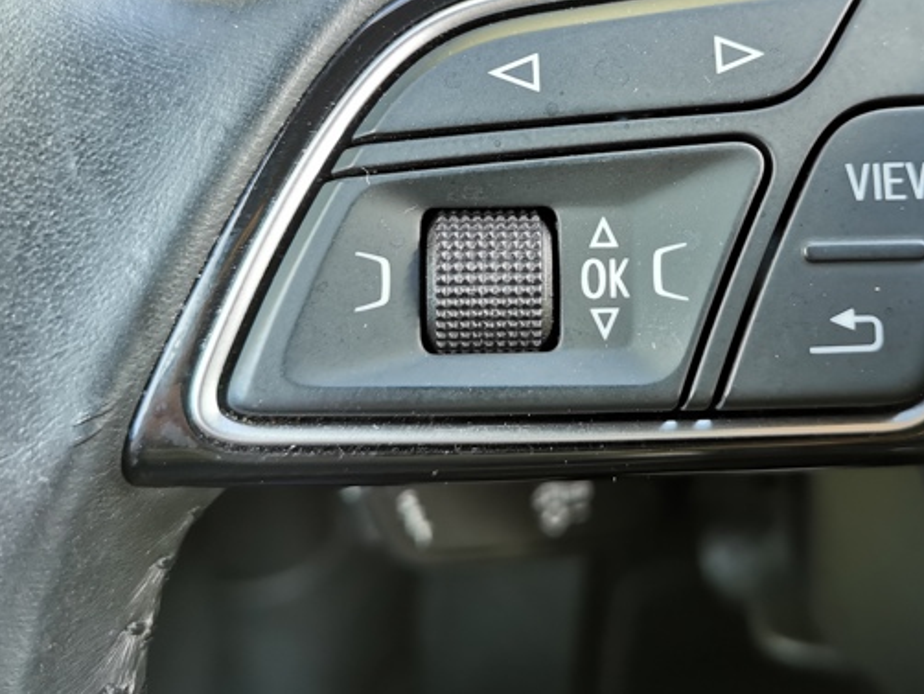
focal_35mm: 43
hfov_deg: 43.1
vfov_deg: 33.1
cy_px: 197
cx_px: 626
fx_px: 1148
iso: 125
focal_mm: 5.58
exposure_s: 1/100
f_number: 1.8
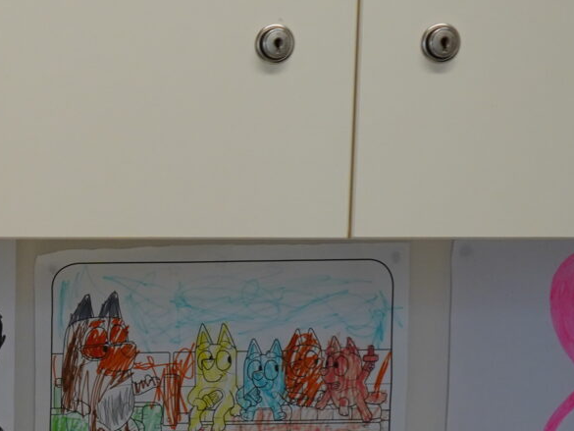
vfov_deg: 11.9
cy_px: 491
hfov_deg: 14.2
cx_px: -484
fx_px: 2023
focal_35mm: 122
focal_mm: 29
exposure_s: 1/125
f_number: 5.6
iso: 800
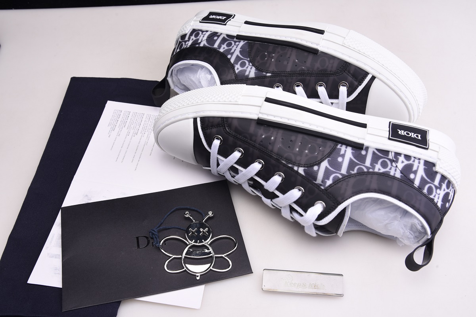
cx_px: 238
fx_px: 503
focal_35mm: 38
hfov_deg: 50.7
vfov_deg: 35.1
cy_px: 158
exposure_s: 1/125
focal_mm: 38
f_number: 11
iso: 100
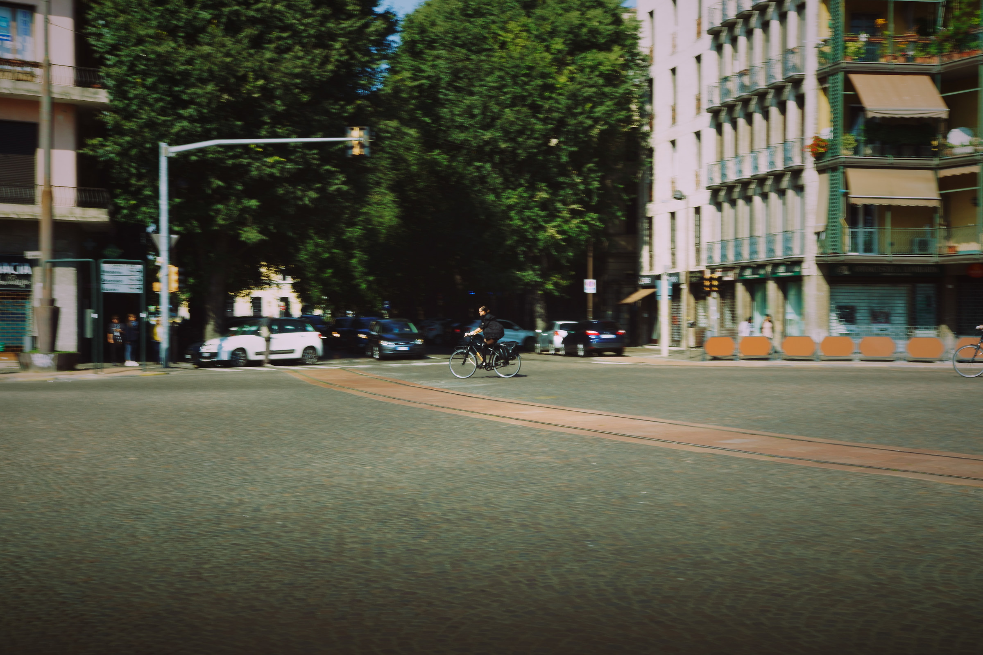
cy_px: 328
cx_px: 492
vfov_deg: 25.8
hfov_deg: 37.9
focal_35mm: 52
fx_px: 1433
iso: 100
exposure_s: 1/30
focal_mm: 35
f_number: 16
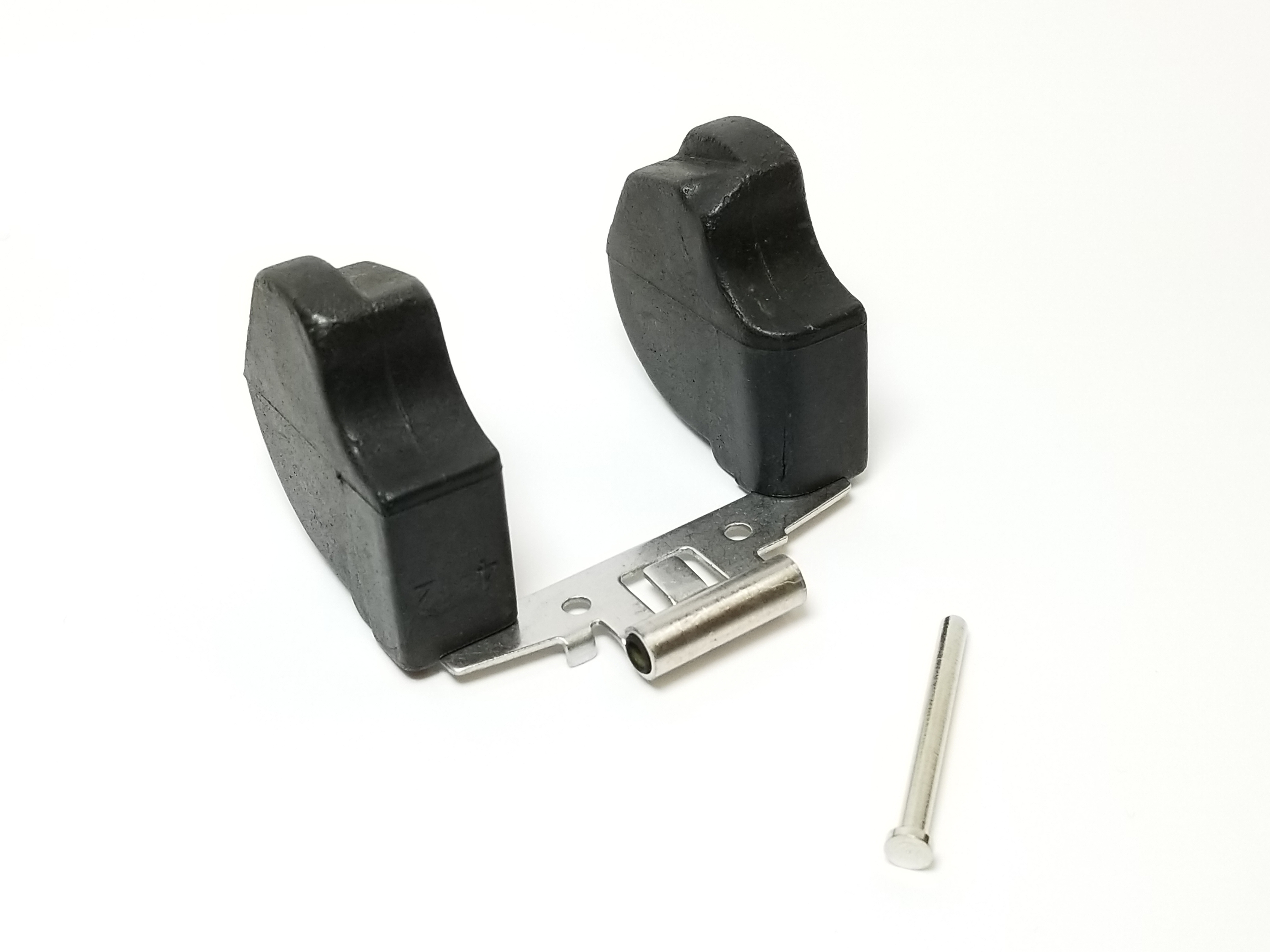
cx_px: 635
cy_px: 476
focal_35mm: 26
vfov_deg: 53.1
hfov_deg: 67.3
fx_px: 954
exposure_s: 1/180
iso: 125
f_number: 1.7
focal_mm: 4.3
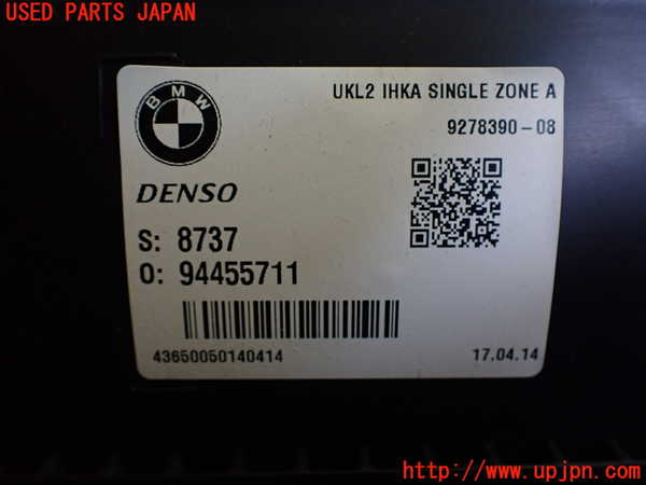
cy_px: 242
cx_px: 323
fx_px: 560
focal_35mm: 30
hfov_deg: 60.0
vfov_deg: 46.8
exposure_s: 1/125
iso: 400
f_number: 2.3
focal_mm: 5.4
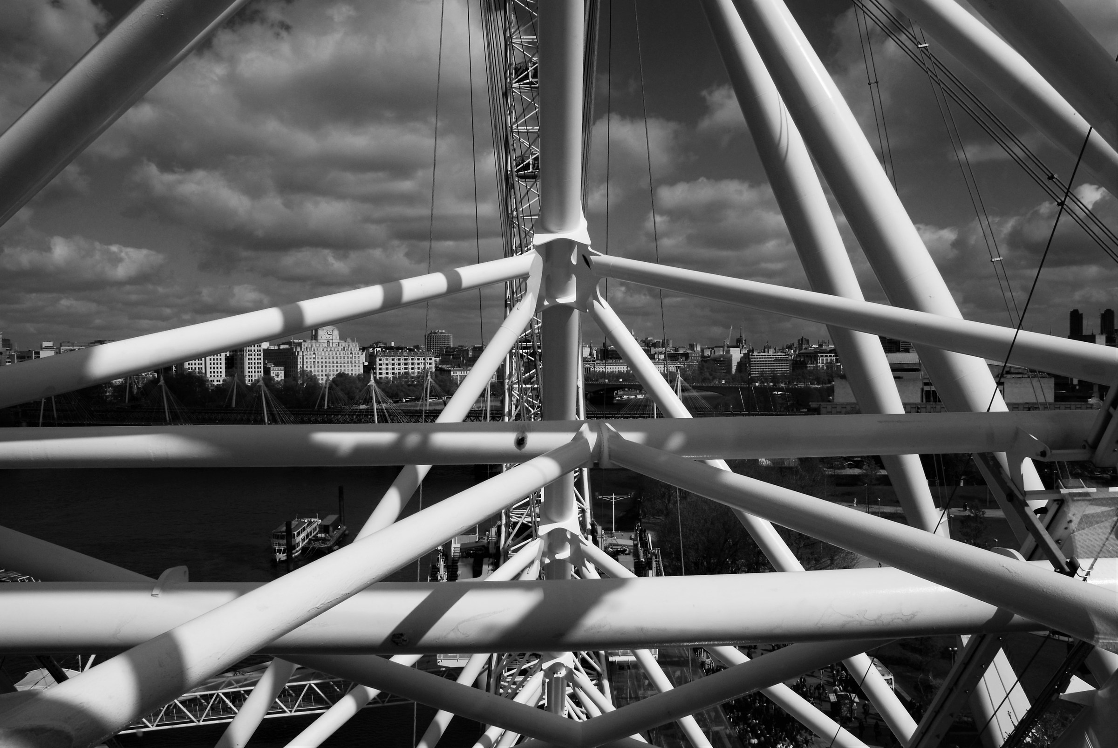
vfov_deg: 48.0
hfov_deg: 67.3
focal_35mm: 27
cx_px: 559
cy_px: 374
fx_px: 839
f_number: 16
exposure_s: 1/500
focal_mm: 18
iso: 200
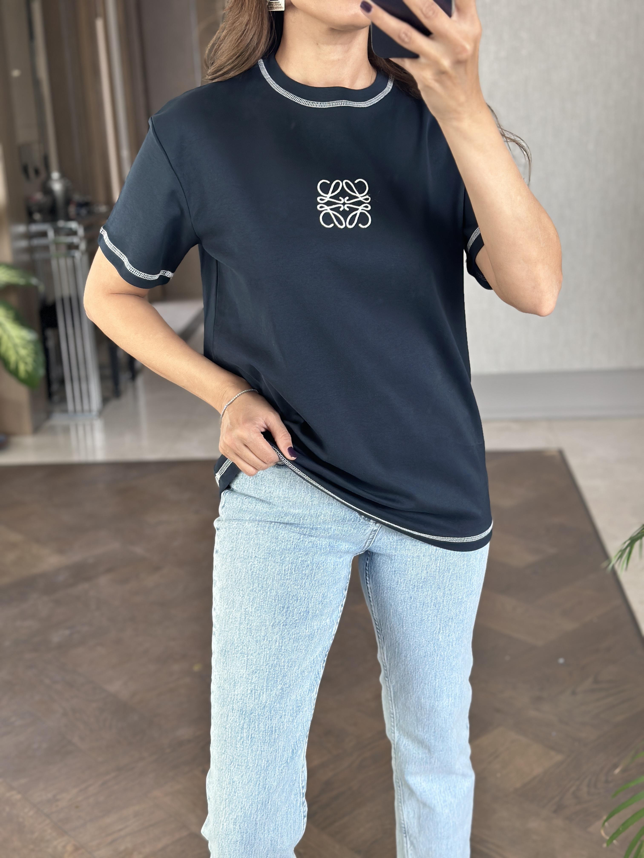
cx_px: 322
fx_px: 1191
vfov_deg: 39.7
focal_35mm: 48
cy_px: 429
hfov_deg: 30.3
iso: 125
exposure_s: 1/79
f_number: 1.78
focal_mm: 6.86
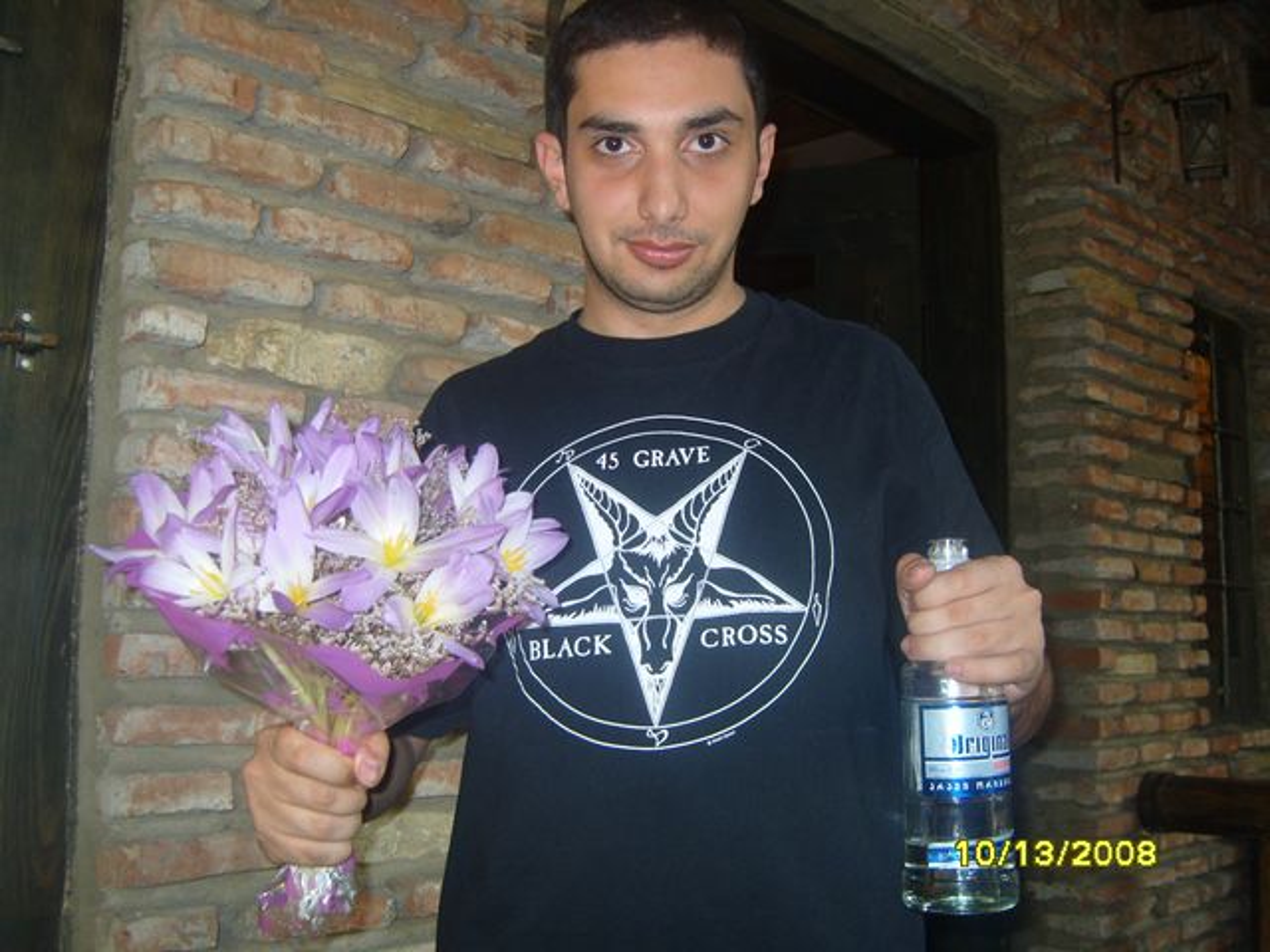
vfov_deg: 40.7
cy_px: 476
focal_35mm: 35
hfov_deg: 52.6
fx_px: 1284
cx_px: 635
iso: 100
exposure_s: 1/30
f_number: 2.8
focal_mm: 7.4
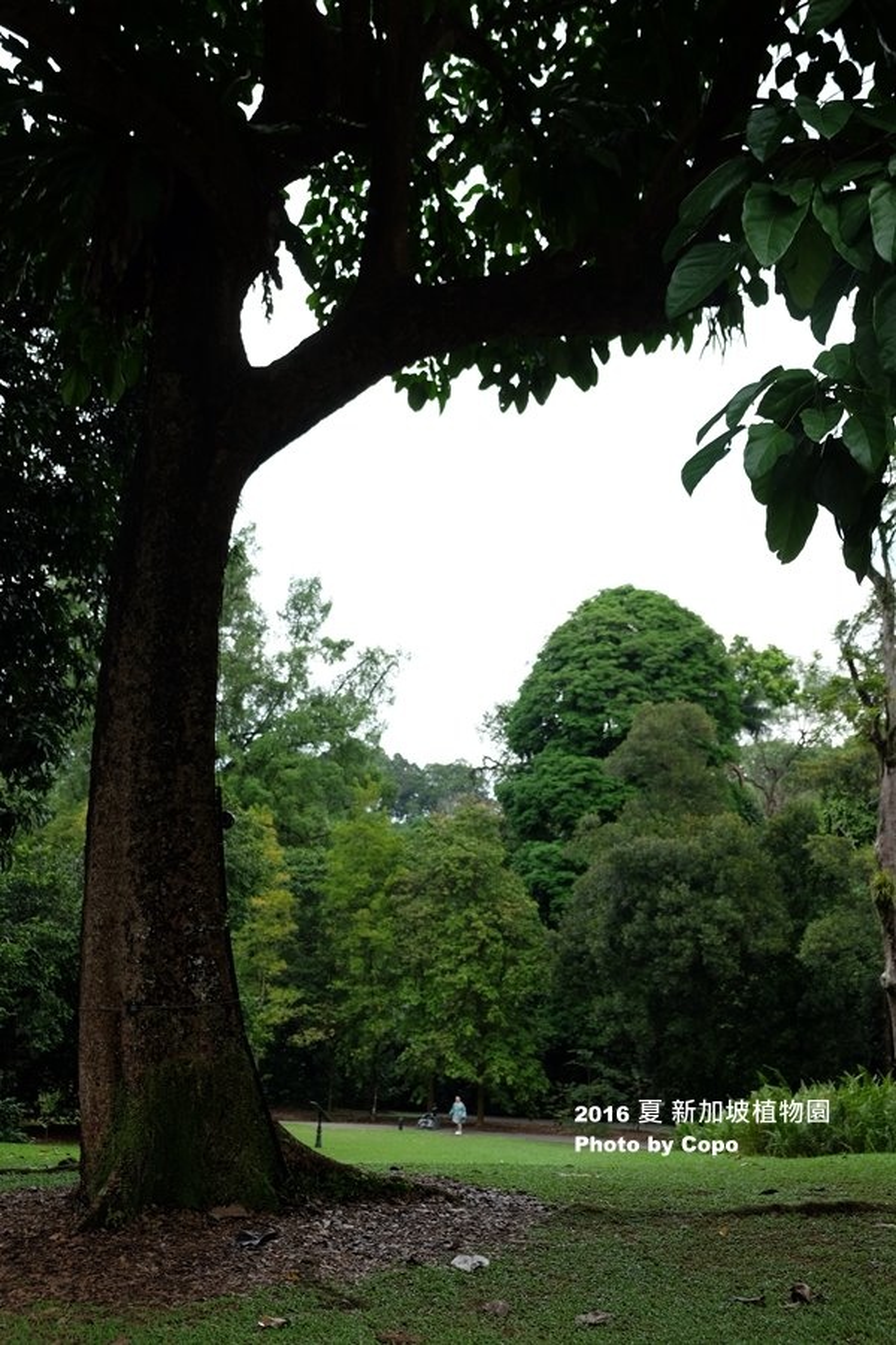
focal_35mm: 36
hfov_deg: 36.9
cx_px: 448
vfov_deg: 53.1
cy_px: 672
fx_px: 1344
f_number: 3.6
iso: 200
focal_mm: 24.3
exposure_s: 1/420
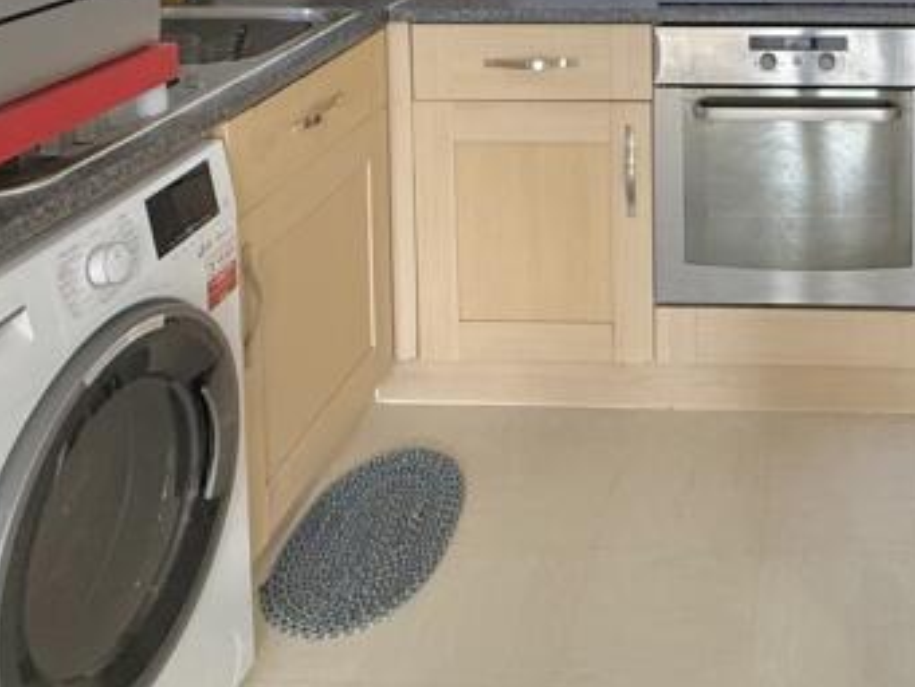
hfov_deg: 41.6
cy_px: -169
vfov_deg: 29.0
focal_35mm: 42
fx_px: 1111
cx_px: 802
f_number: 2.2
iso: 250
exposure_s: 1/100
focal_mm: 2.22
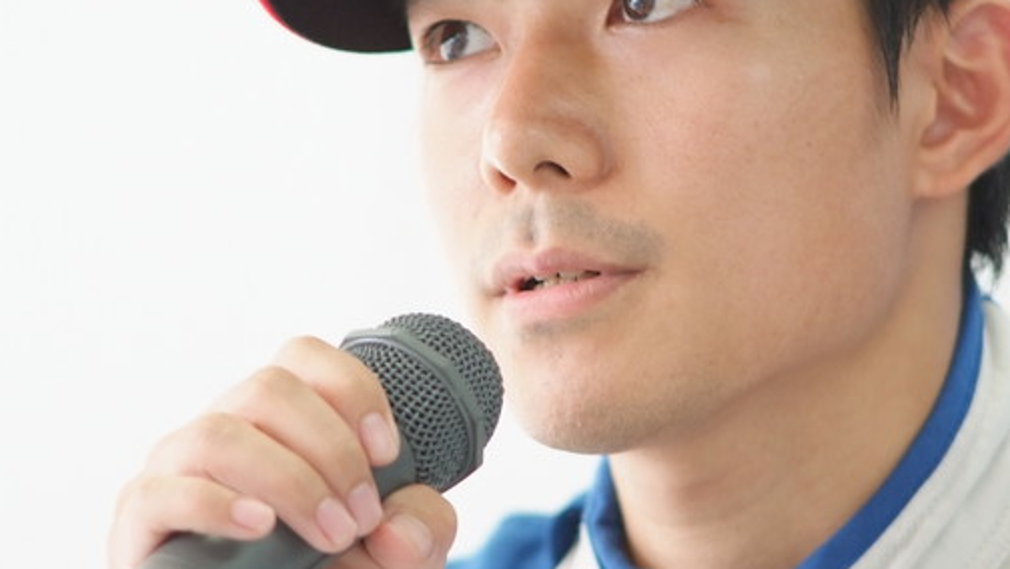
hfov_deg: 5.3
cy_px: 156
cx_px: 613
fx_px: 10824
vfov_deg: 3.0
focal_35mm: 404
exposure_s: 1/125
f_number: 2.8
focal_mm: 180
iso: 800
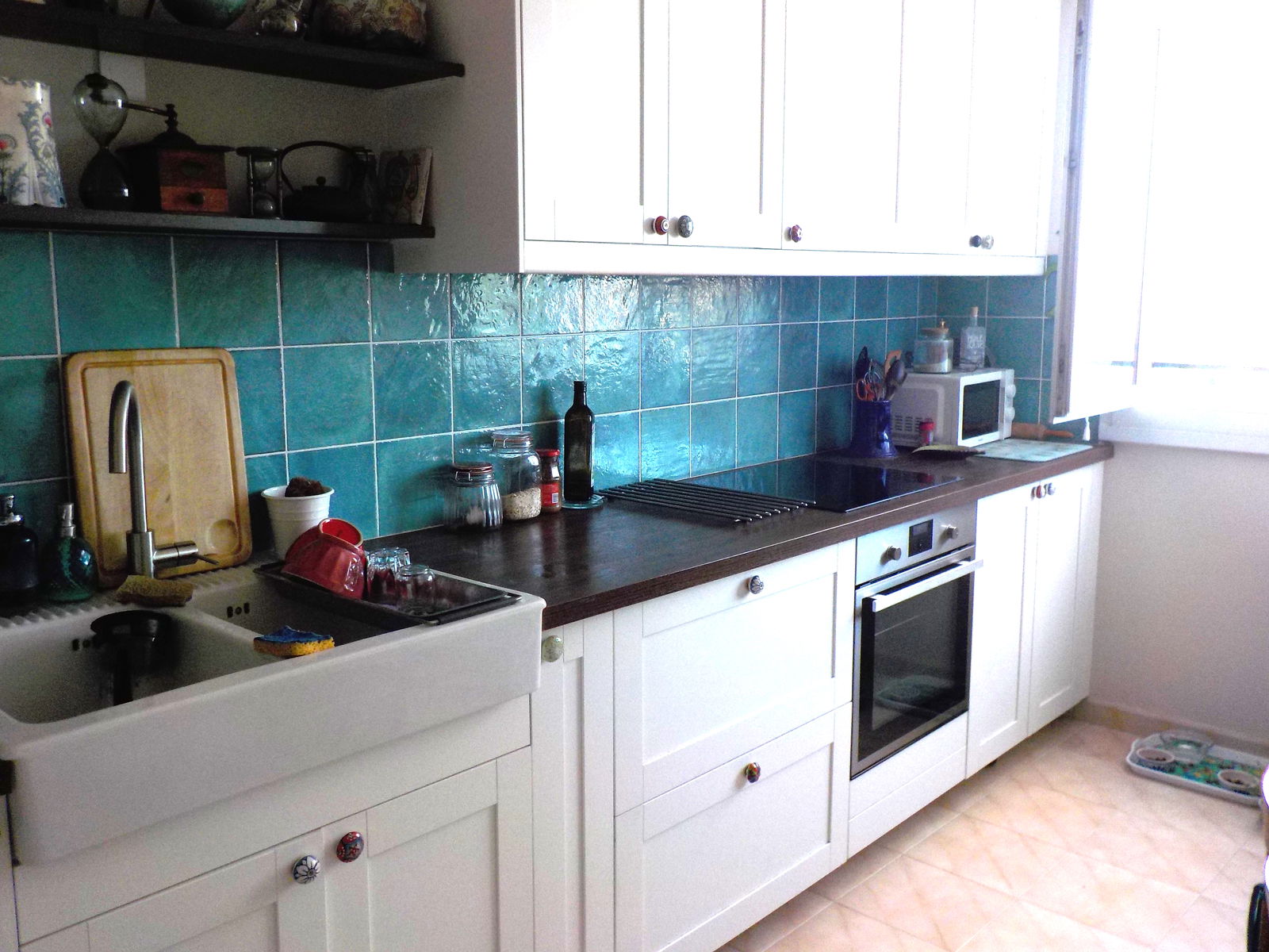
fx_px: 1100
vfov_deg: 46.8
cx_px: 634
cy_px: 476
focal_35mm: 30
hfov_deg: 60.0
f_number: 3.3
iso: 125
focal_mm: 4.1
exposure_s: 1/30
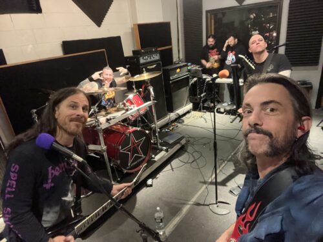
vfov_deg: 58.9
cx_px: 162
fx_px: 215
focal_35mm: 23
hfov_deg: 73.9
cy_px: 121
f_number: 2.2
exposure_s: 1/15
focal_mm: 2.71
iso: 1000
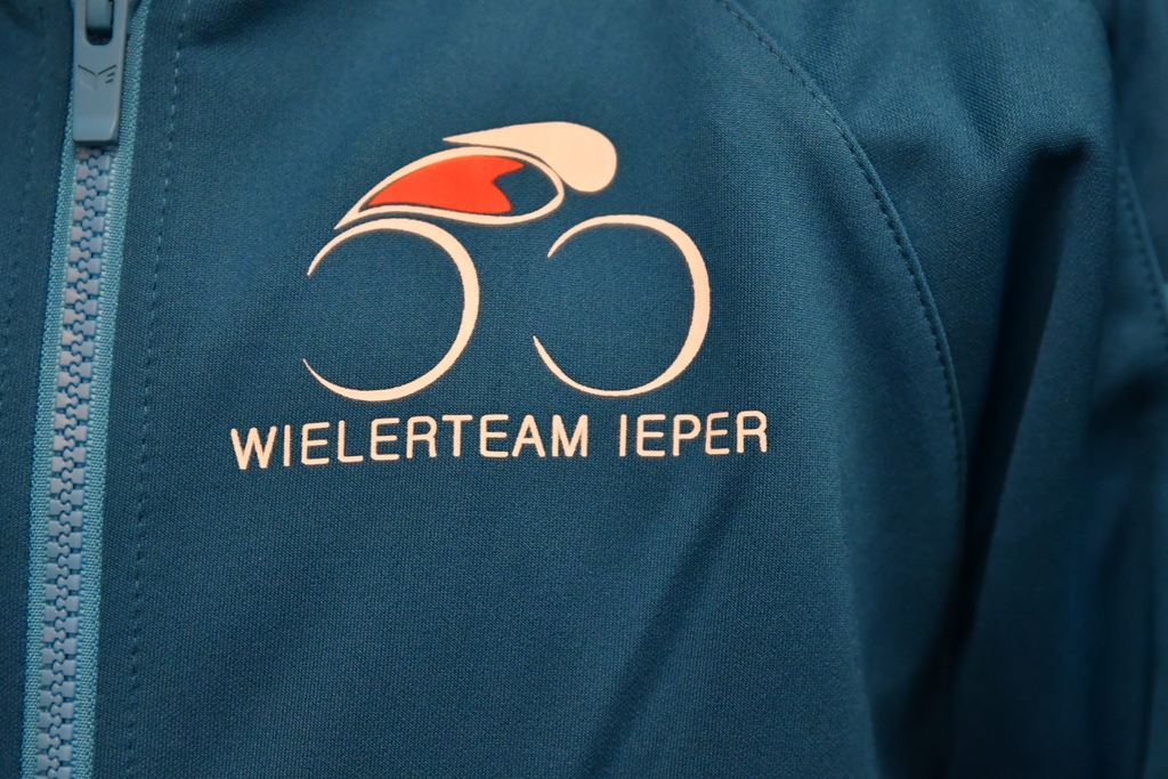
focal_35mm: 105
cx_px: 584
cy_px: 390
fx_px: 3407
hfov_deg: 19.5
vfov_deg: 13.0
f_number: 2.8
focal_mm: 70
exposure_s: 1/160
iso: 3200
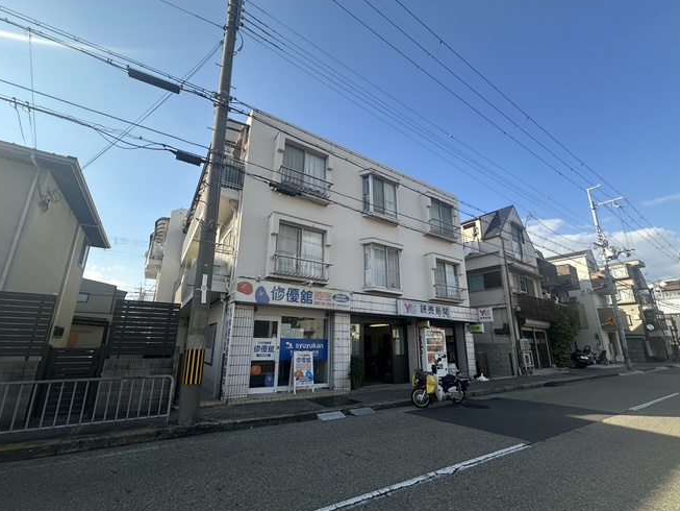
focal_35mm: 15
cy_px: 265
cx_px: 335
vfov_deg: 81.7
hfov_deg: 98.2
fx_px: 295
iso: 40
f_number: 2.2
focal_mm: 2.22
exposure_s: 1/1366
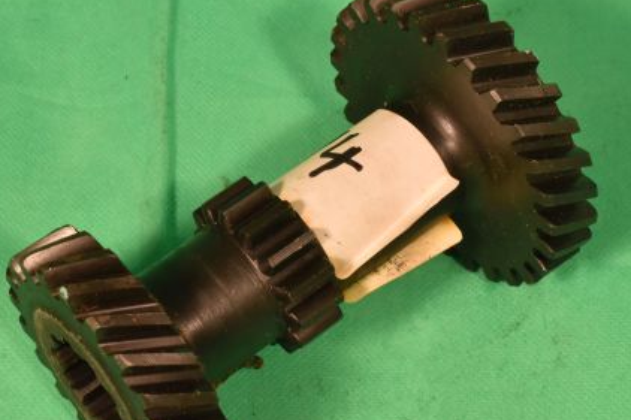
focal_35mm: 111
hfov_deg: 18.4
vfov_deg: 12.3
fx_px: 1945
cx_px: 317
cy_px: 212
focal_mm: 52
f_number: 16
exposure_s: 1/80
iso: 1000
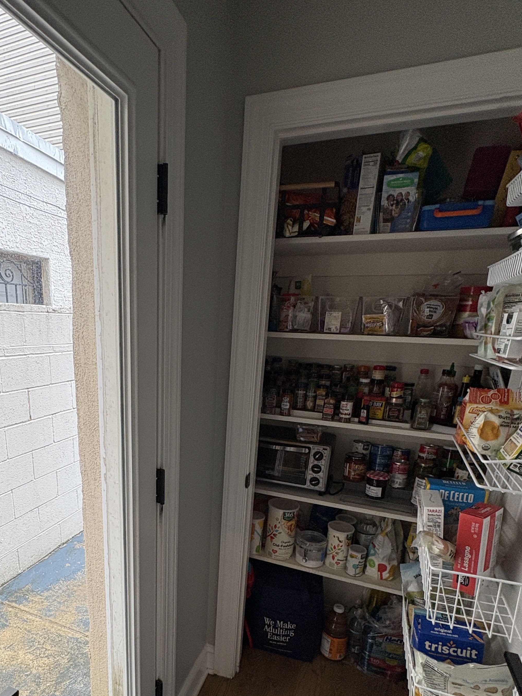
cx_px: 187
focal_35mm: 21
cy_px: 442
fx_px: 422
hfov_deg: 62.3
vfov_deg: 77.3
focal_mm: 2.22
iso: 125
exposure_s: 1/120
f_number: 2.2
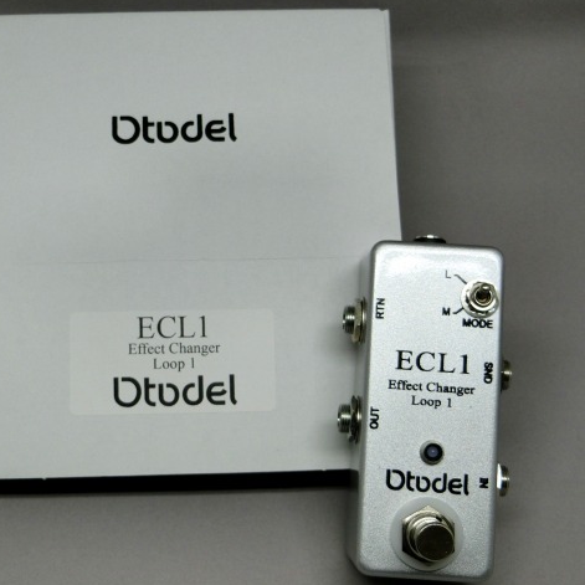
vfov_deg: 31.6
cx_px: 247
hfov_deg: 31.6
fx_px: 1032
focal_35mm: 54
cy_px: 292
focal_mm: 8
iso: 80
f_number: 4.4
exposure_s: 1/125
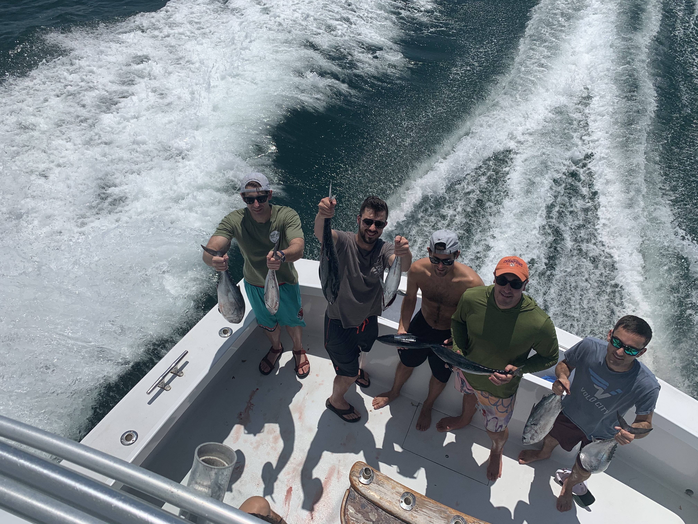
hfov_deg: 67.3
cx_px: 349
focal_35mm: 26
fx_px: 524
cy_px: 262
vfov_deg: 53.1
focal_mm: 4.25
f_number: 1.8
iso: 25
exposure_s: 1/6897
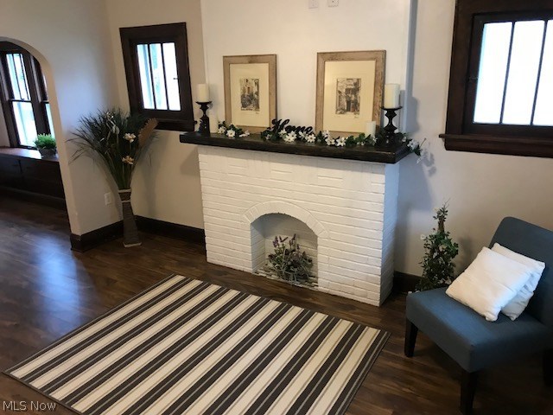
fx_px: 447
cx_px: 276
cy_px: 208
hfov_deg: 63.4
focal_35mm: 28
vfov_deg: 49.7
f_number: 1.8
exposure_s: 1/15
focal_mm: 3.99
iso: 64
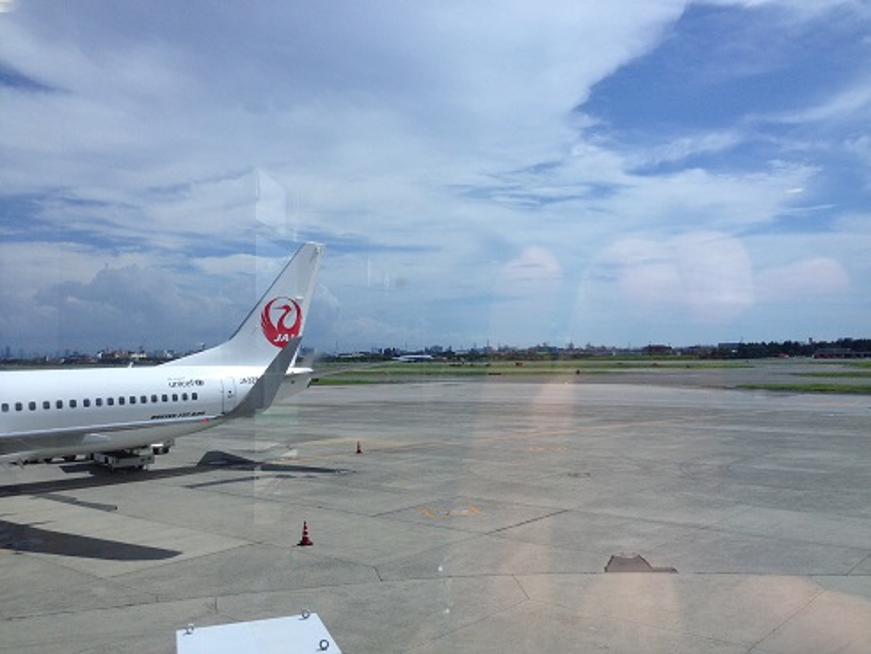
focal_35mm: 33
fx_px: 831
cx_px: 436
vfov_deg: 43.0
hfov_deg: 55.3
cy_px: 327
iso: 50
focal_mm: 4.12
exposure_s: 1/1106
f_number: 2.4
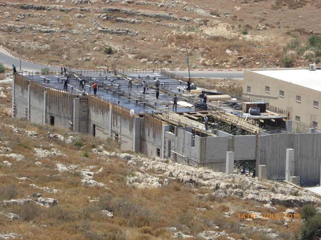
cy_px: 120
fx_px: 1855
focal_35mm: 200
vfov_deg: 7.4
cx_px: 160
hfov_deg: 9.9
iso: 100
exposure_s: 1/400
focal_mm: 35.8
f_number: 5.6
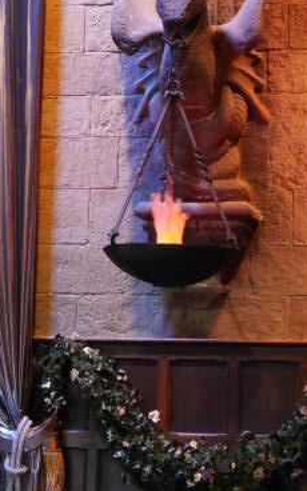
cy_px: 89
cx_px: 200
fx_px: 1700
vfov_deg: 16.3
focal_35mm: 127
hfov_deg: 10.3
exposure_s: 1/30
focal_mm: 32
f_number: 5.6
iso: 3200
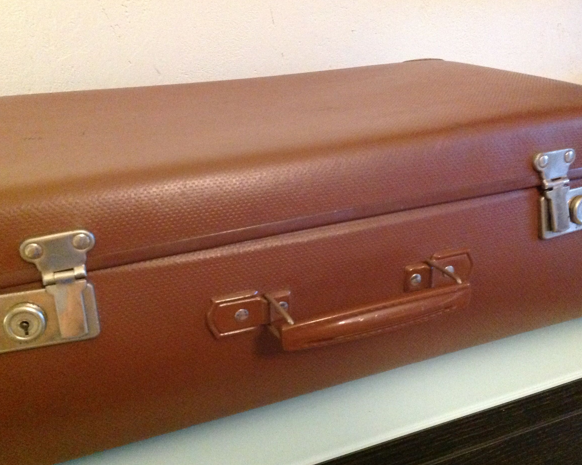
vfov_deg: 39.1
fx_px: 654
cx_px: 302
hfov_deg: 47.9
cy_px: 236
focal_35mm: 38
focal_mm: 4.28
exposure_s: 1/17
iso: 800
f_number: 2.4
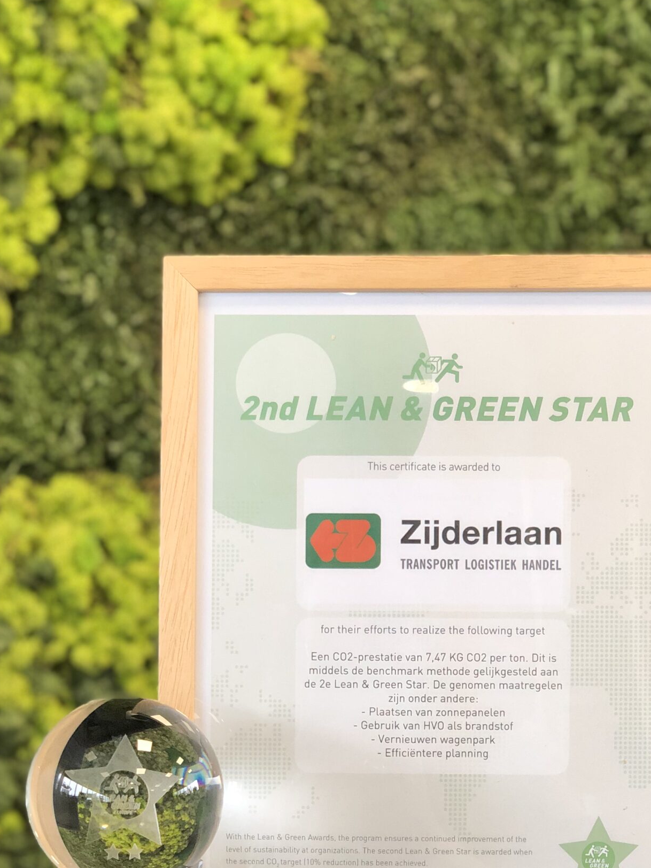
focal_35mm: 82
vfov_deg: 23.5
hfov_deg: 18.0
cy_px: 672
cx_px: 303
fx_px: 2055
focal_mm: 6
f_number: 2.4
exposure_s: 1/50
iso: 64
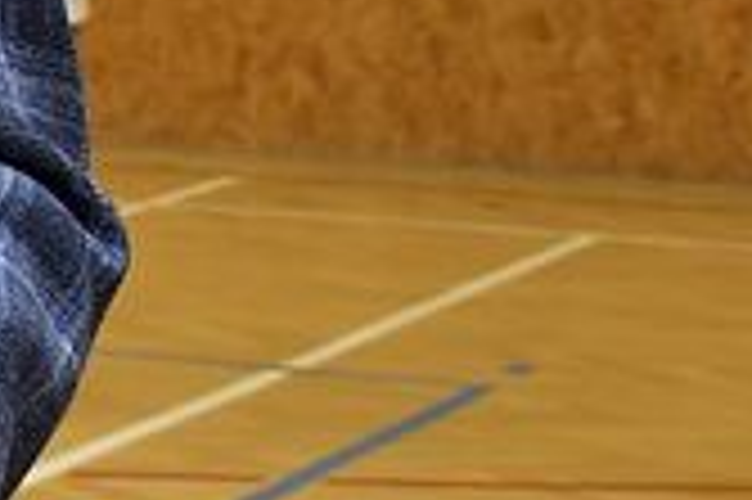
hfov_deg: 7.5
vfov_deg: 5.8
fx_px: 4946
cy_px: 72
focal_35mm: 237
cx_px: -1581
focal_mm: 22
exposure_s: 1/100
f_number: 5.6
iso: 1000
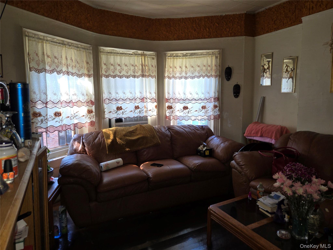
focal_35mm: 23
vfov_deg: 58.9
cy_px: 125
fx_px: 221
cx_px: 166
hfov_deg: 73.9
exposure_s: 1/60
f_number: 1.8
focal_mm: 5.4
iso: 100
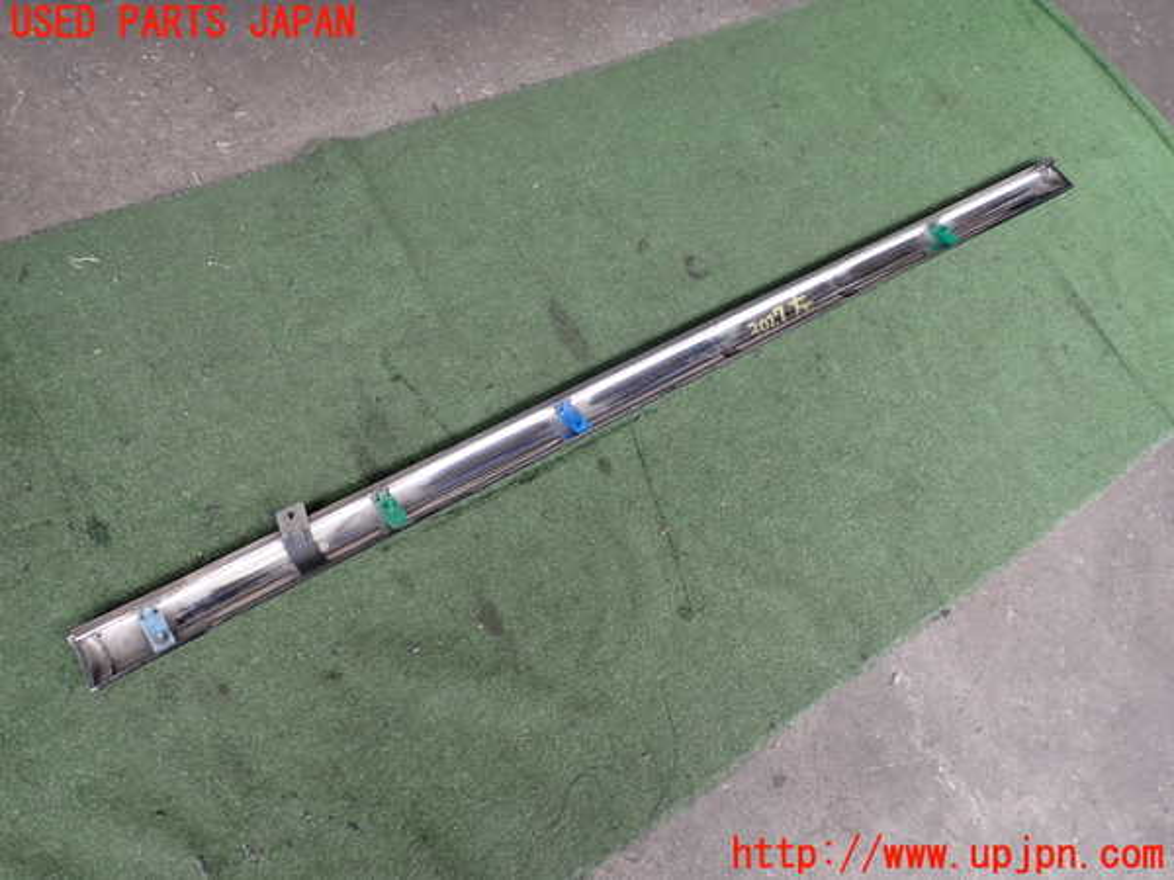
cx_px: 587
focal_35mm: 30
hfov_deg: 60.0
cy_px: 440
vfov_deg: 46.8
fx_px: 1017
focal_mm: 5.4
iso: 125
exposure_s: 1/125
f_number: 2.3
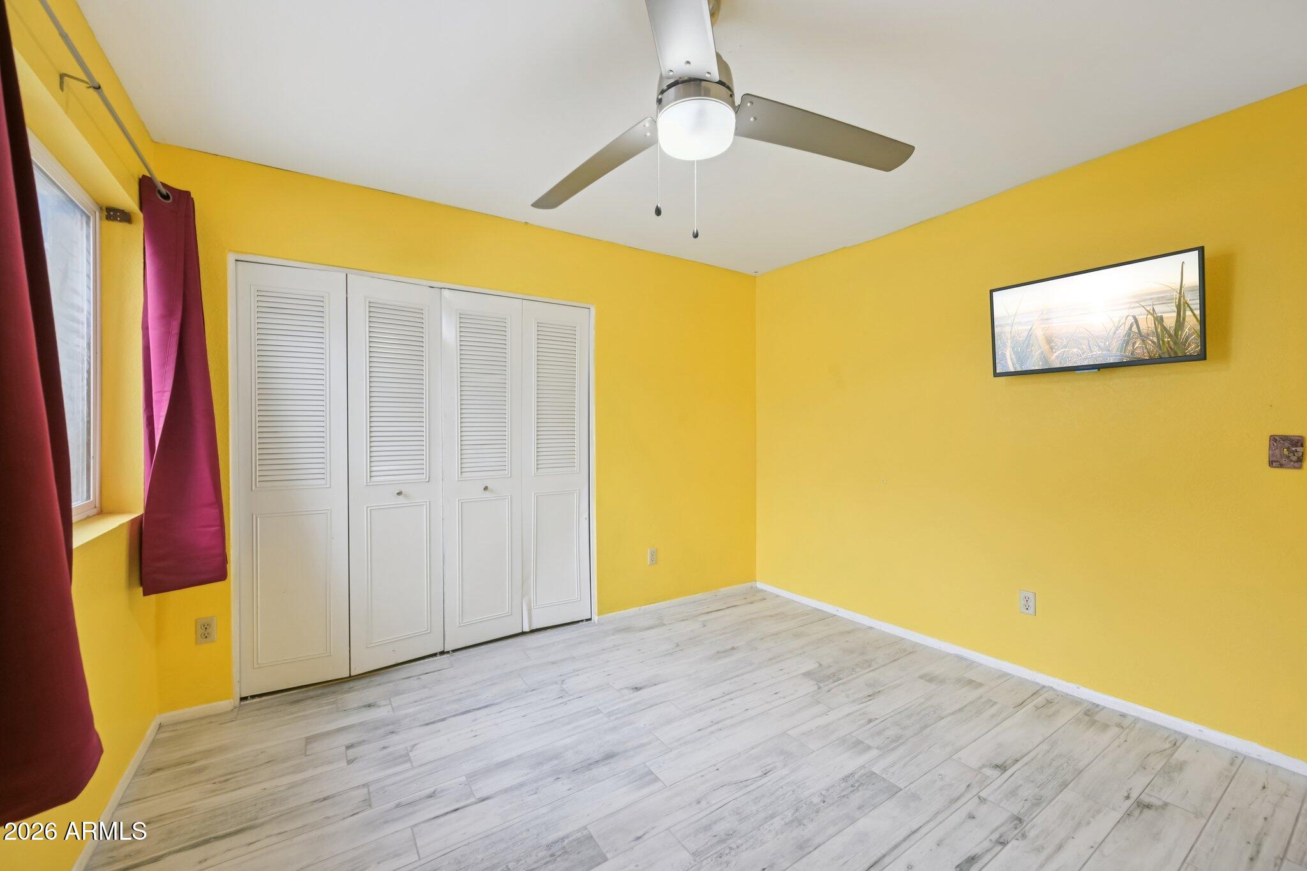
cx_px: 654
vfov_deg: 81.2
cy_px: 436
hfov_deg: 104.3
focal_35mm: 14
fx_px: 508
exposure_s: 1/10
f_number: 8
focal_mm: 14
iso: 500
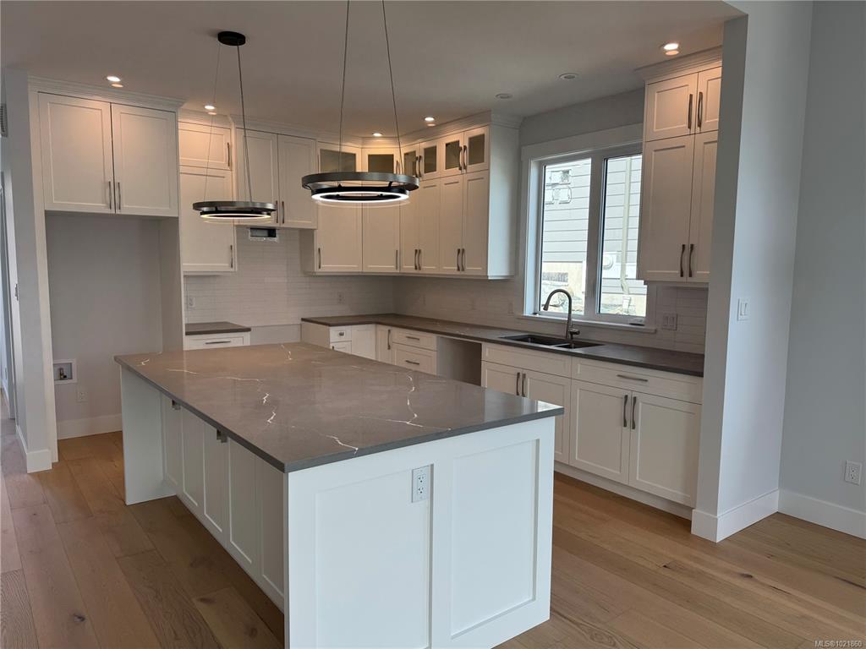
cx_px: 433
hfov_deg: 71.6
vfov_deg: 56.8
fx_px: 600
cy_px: 324
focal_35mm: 24
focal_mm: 6.76
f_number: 1.78
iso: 80
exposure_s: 1/246
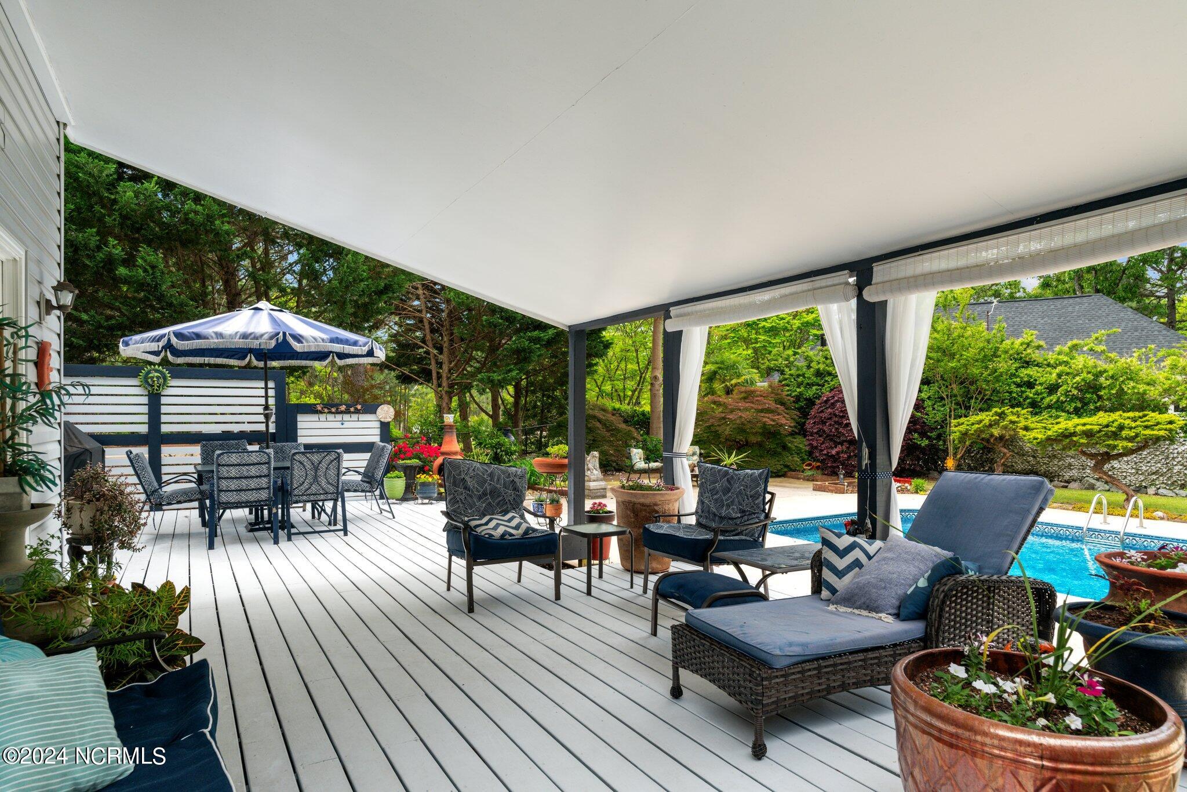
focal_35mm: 20
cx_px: 594
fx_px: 676
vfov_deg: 60.7
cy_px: 396
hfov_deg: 82.6
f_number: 8
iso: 320
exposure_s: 1/100
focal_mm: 20.5
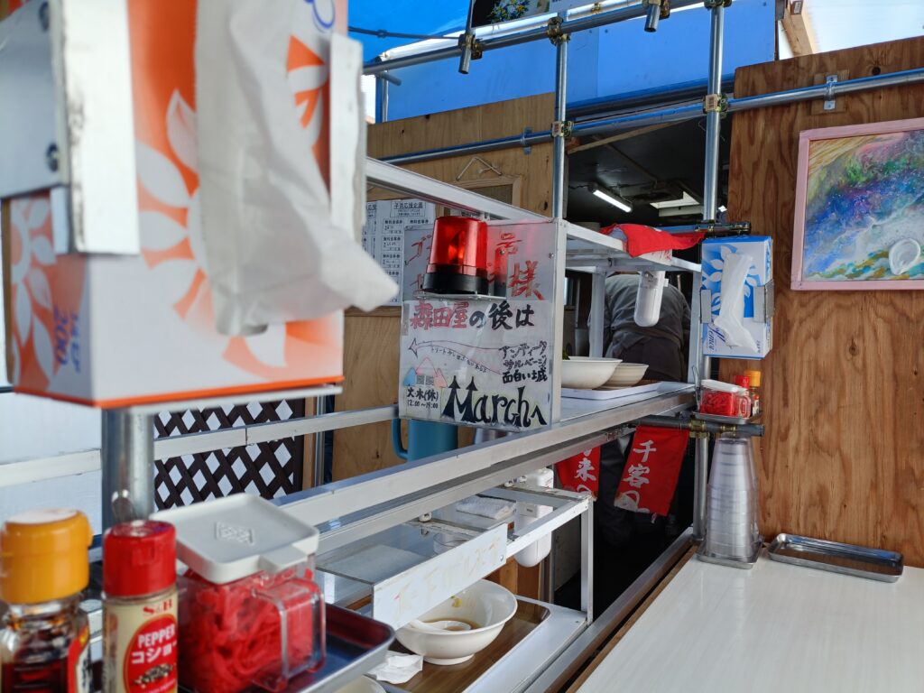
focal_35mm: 25
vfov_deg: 54.9
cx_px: 462
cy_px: 346
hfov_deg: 69.4
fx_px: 667
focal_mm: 4.7
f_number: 1.7
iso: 64
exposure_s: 1/120
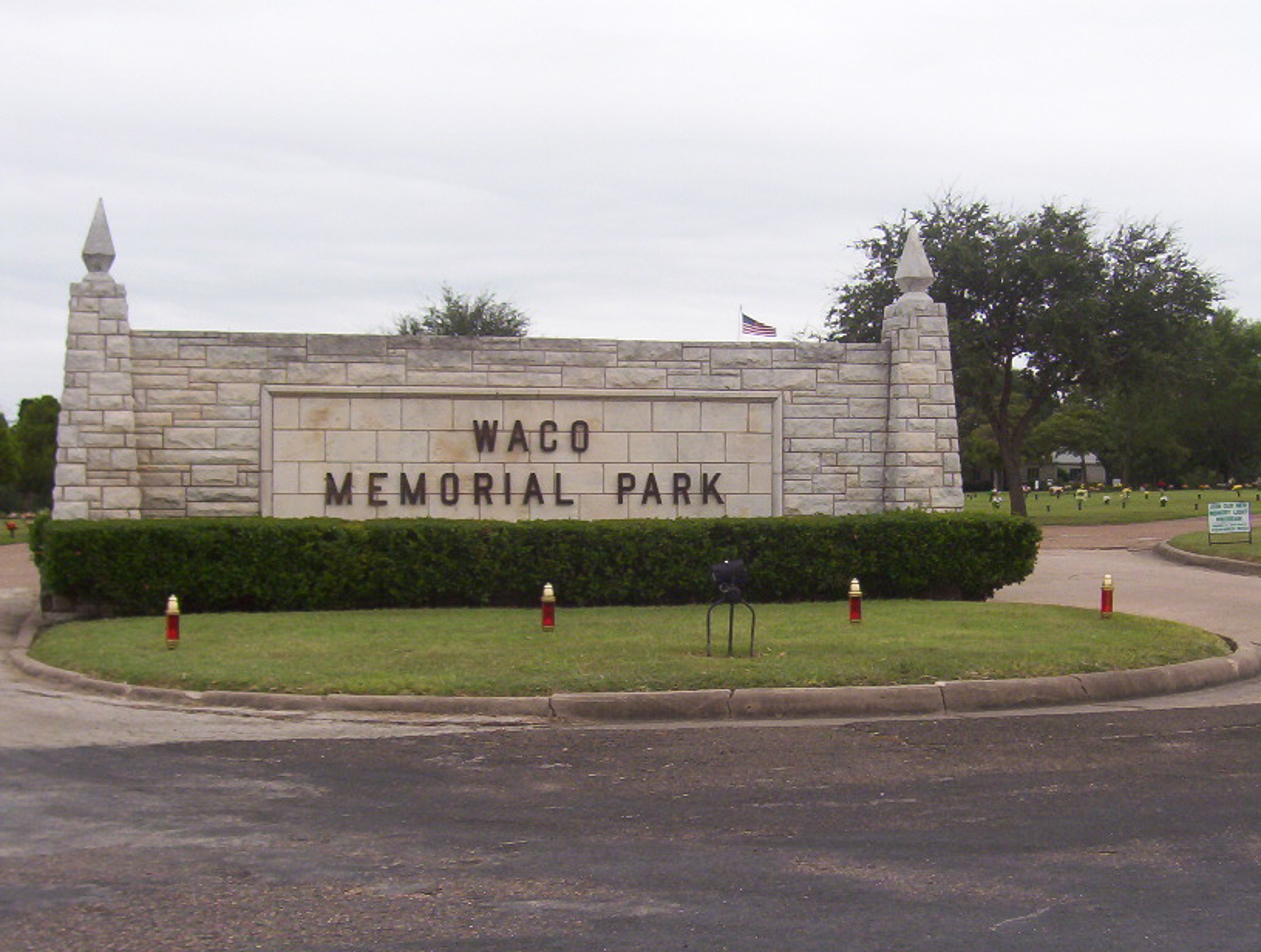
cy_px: 476
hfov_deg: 37.4
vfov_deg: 28.7
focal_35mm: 51
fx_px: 1862
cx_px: 630
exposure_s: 1/858
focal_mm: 7.88
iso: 100
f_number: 3.16
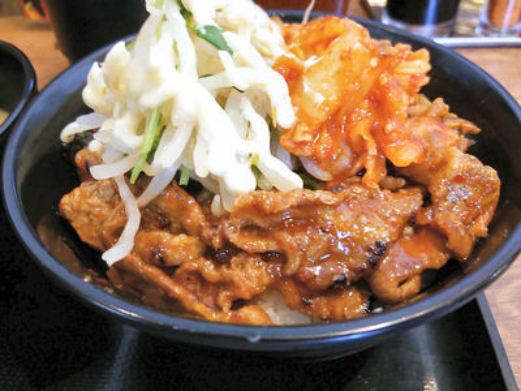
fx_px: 452
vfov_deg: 46.8
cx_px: 260
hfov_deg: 60.0
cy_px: 196
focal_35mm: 30
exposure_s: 1/24
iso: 160
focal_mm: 4.06
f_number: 1.94
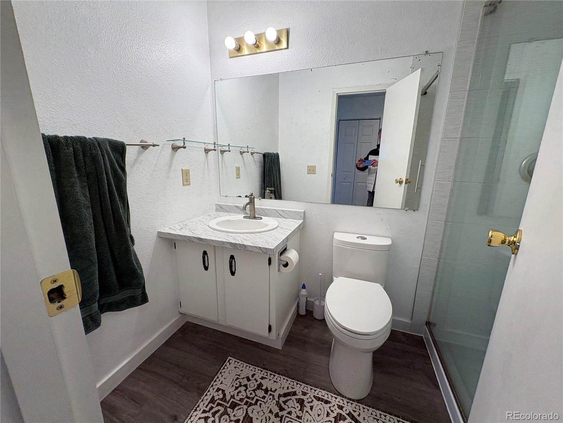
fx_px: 228
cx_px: 282
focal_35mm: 14
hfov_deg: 102.1
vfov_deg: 85.7
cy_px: 212
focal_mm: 2.22
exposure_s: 1/120
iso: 64
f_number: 2.2
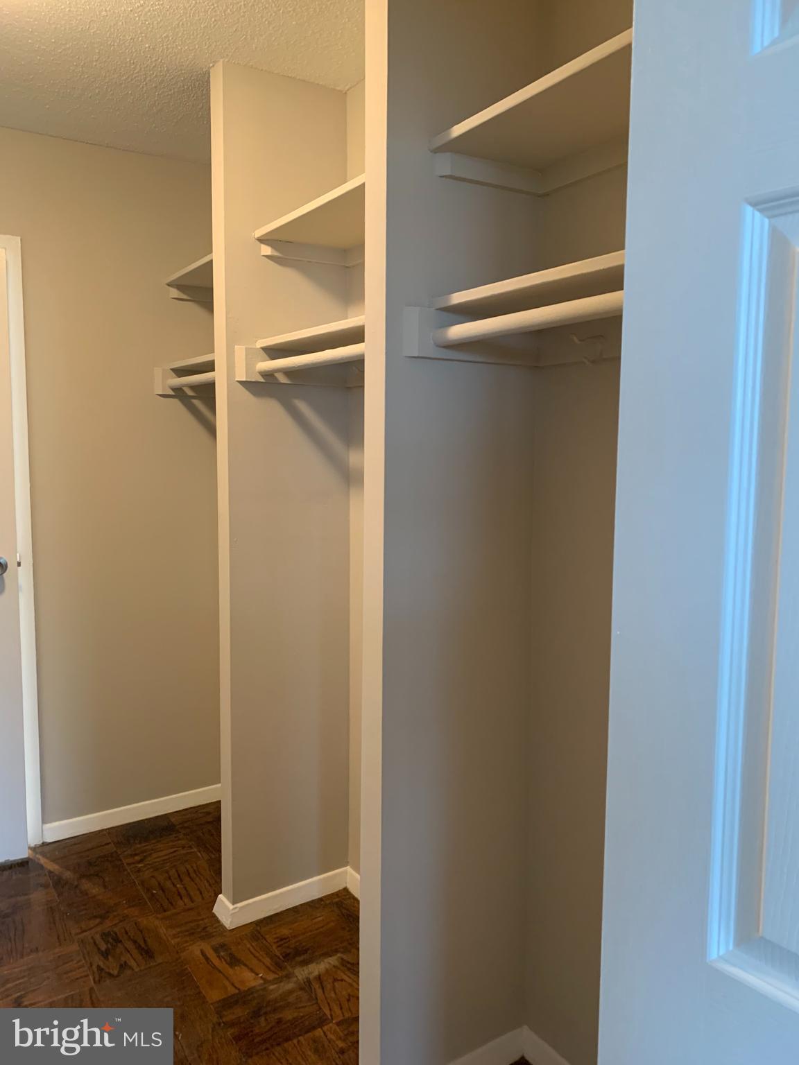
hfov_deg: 53.1
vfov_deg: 67.3
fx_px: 800
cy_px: 532
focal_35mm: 26
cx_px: 400
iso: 200
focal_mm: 4.25
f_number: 1.8
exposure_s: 1/60
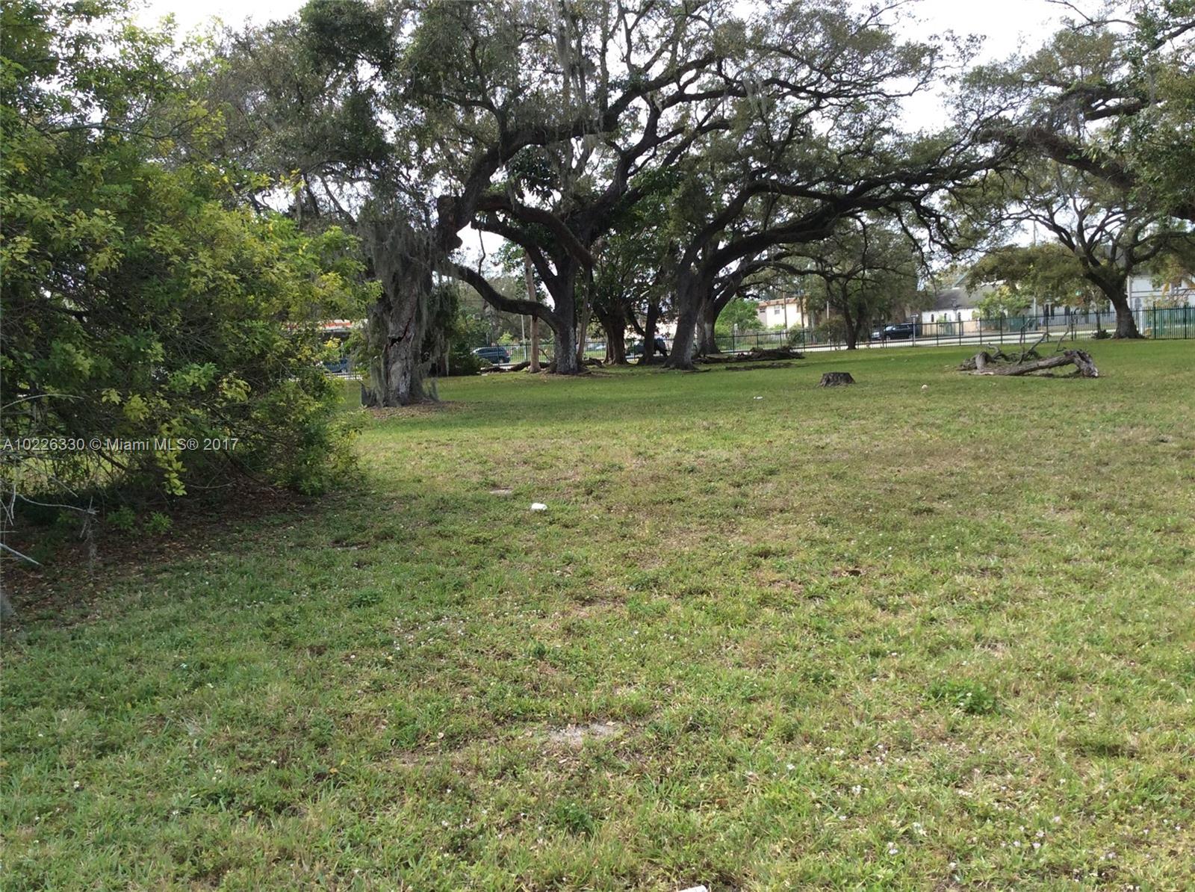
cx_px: 598
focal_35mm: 32
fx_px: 1103
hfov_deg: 56.9
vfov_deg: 44.0
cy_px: 446
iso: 32
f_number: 2.4
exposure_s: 1/629
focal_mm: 3.3
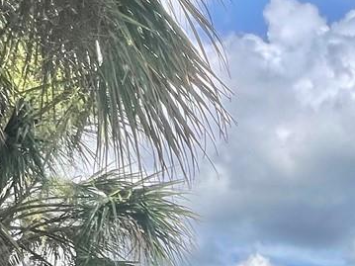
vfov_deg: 20.8
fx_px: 595
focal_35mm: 58
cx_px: 469
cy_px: 417
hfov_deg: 27.4
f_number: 1.8
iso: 32
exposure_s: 1/1508
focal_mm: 1.57
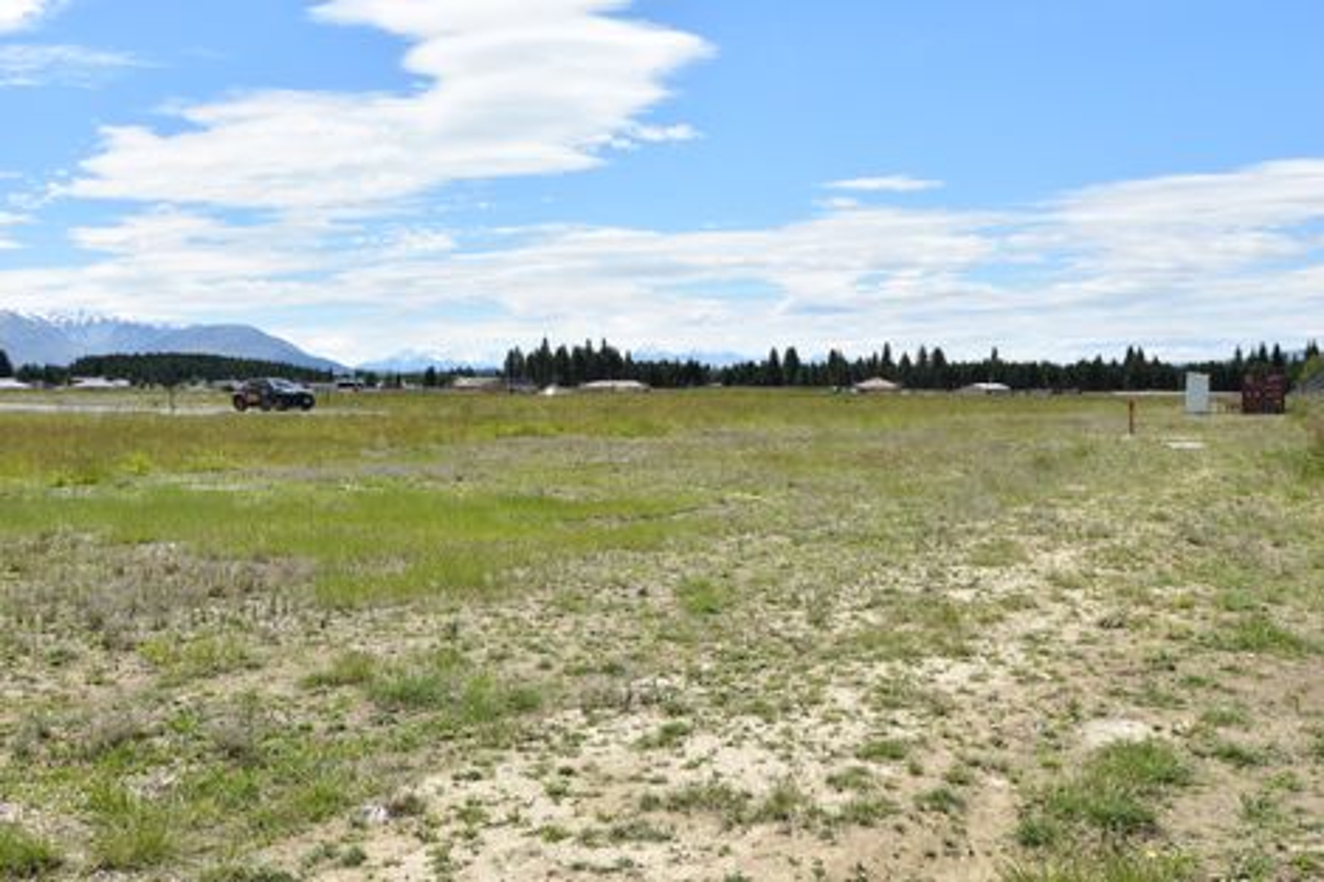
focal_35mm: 36
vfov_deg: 36.8
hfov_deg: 53.1
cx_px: 662
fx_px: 1323
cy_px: 441
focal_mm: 24
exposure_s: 1/500
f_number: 11
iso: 200
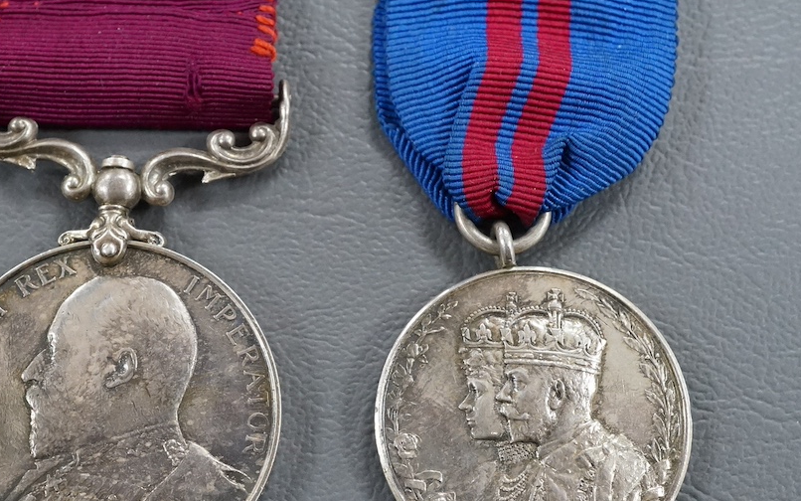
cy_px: 324
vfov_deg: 20.3
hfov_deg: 31.8
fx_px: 1397
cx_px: 274
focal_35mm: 64
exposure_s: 1/80
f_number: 13
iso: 3200
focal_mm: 30
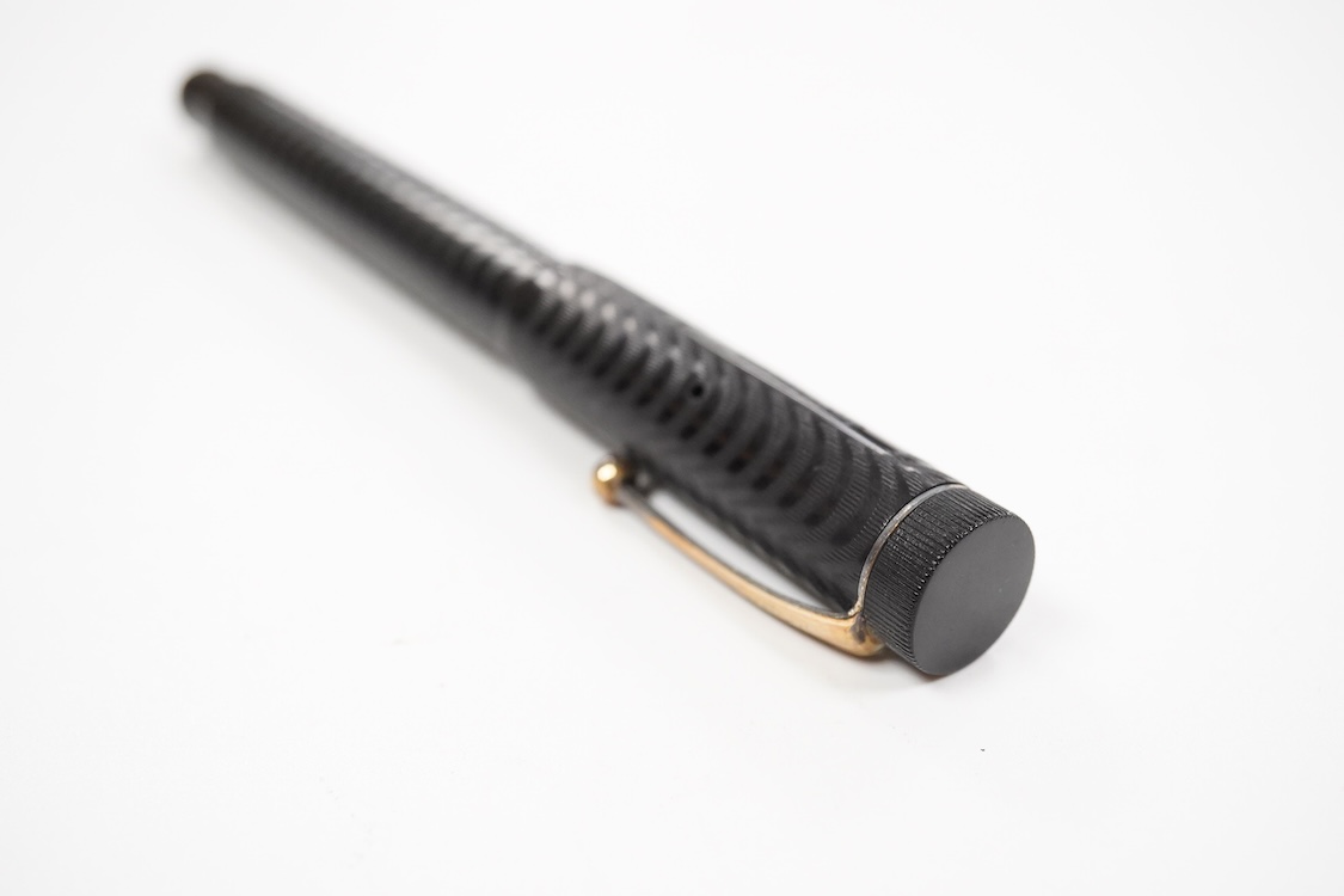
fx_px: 1680
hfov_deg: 43.6
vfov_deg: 29.9
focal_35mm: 45
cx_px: 672
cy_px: 448
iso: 2500
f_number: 8
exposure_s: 1/200
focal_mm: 30
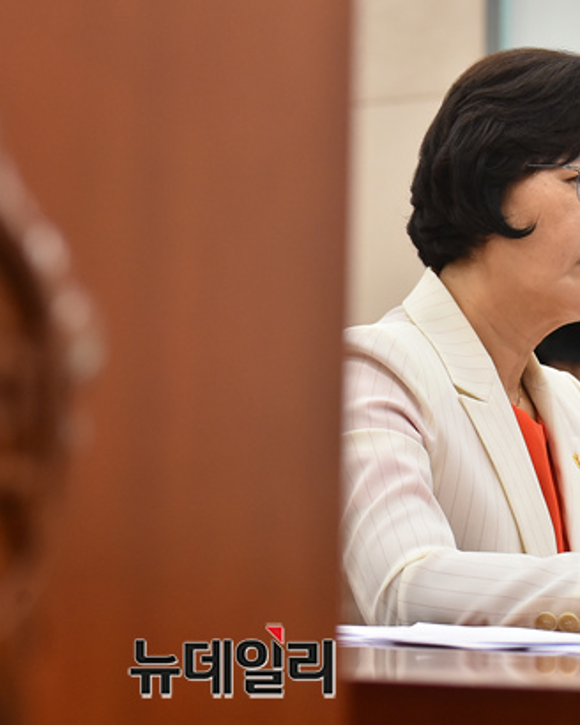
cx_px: 228
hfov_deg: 13.2
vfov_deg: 16.4
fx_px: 2510
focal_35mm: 117
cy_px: 359
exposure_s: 1/250
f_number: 5
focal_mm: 80
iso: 2500
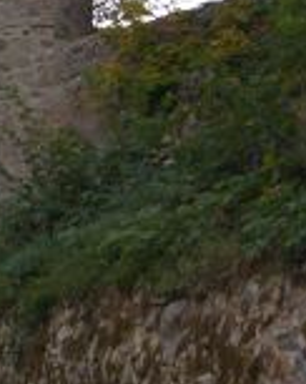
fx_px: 1520
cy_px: 156
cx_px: -158
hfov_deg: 11.0
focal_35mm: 134
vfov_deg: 14.4
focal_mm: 5.8
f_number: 2.6
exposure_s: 1/60
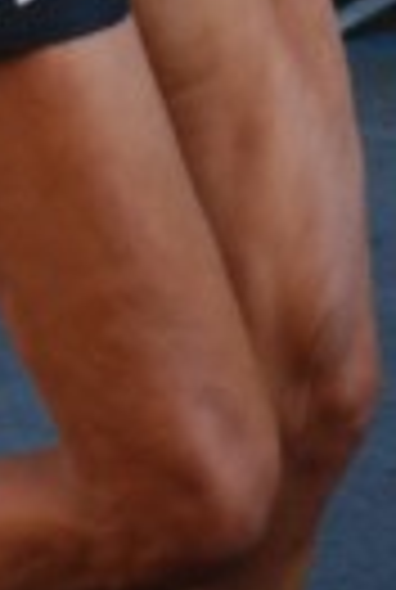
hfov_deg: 2.9
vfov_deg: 4.2
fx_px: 7894
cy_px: -748
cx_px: 173
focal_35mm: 481
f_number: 5.6
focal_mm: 70
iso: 1000
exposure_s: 1/500
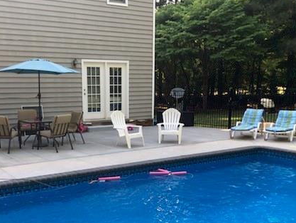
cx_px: 111
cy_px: 152
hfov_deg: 43.5
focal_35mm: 43
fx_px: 368
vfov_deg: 33.3
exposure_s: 1/120
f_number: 1.8
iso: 32
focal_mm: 3.99
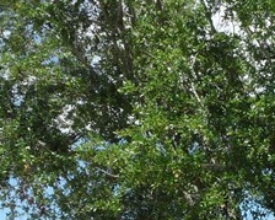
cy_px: 247
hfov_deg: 17.4
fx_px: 870
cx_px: 300
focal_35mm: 107
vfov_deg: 14.0
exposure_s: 1/350
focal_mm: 3.9
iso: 80
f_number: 4.6
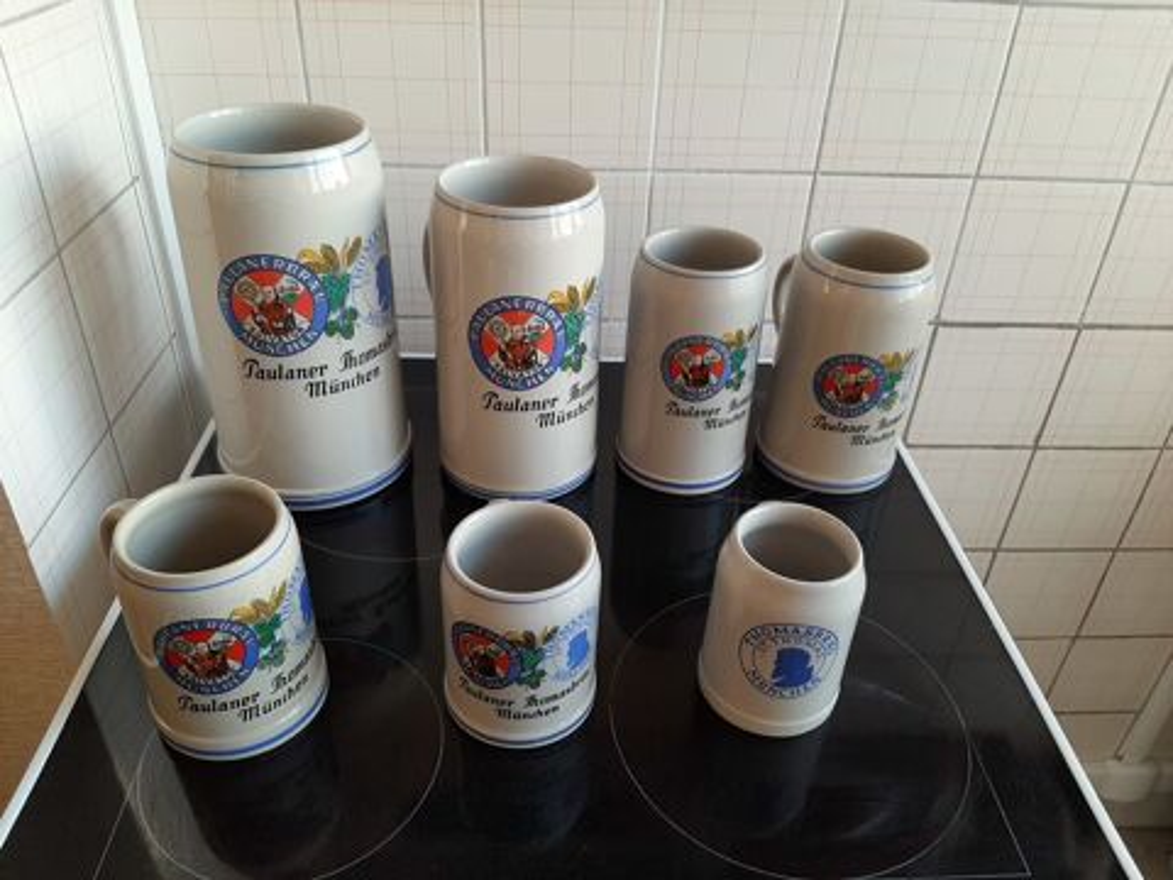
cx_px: 586
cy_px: 440
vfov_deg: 53.1
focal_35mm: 26
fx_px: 881
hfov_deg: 67.3
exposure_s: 1/50
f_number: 1.7
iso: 64
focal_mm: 3.93
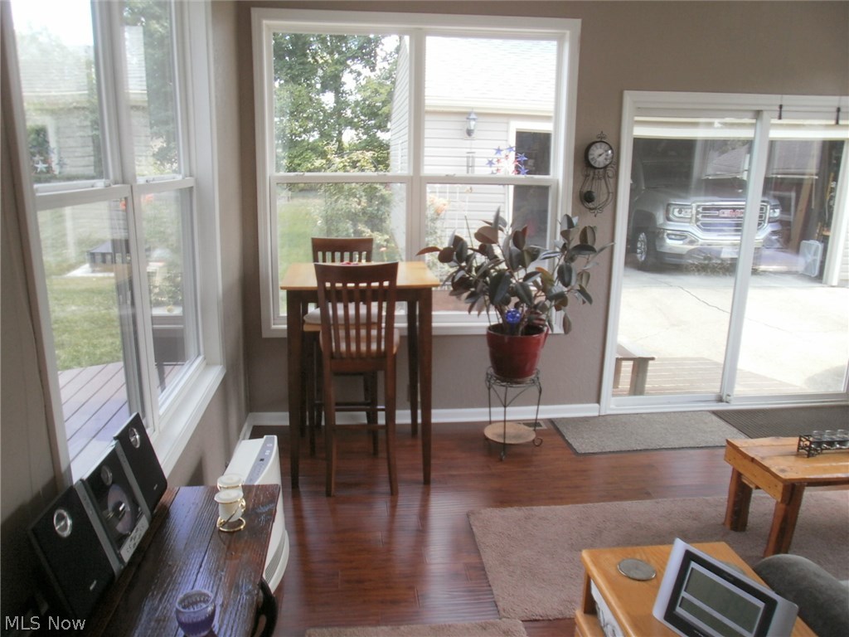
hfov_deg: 67.3
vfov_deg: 53.1
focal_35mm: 26
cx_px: 424
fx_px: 638
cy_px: 318
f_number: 2.6
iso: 100
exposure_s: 1/80
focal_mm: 4.65
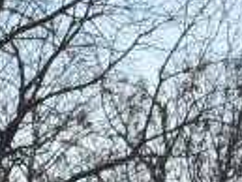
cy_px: 336
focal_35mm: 380
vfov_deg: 3.9
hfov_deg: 5.1
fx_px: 2659
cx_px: -197
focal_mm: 6.76
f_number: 1.78
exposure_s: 1/6536
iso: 80
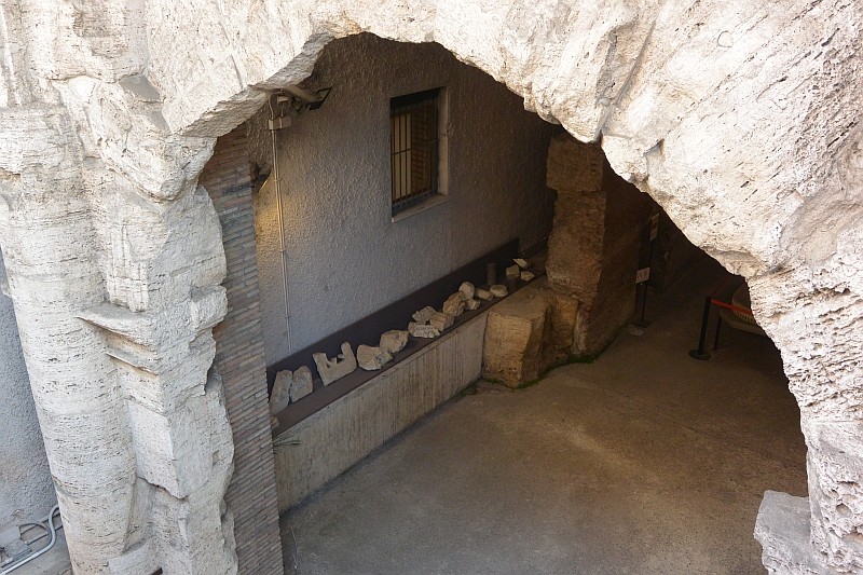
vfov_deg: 37.8
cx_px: 432
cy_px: 288
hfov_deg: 54.4
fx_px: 839
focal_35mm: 35
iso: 400
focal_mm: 13.1
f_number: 4
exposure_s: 1/100
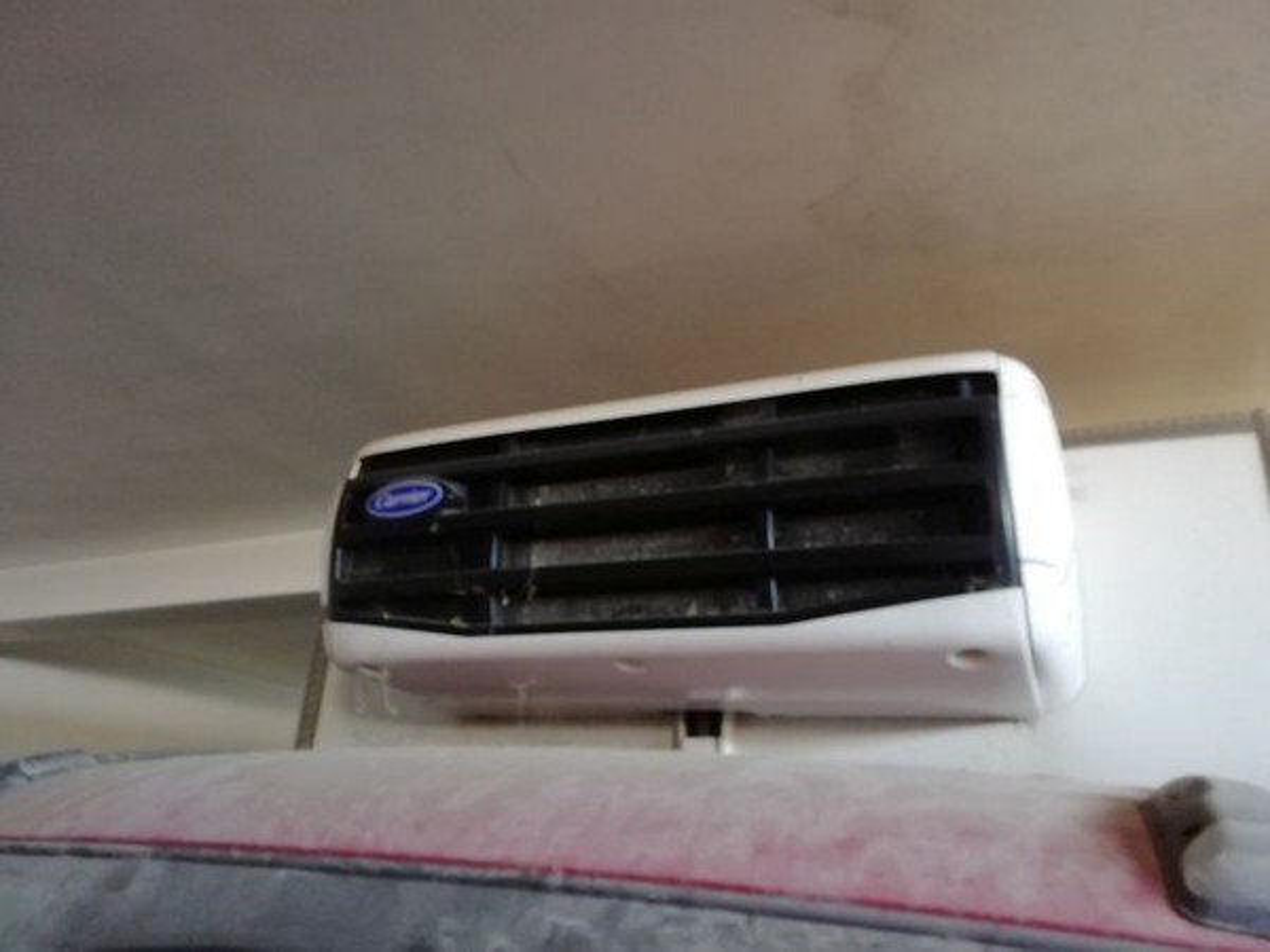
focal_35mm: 26
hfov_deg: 67.3
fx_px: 954
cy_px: 476
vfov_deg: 53.1
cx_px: 635
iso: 500
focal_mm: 3.21
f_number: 2.2
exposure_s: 1/25
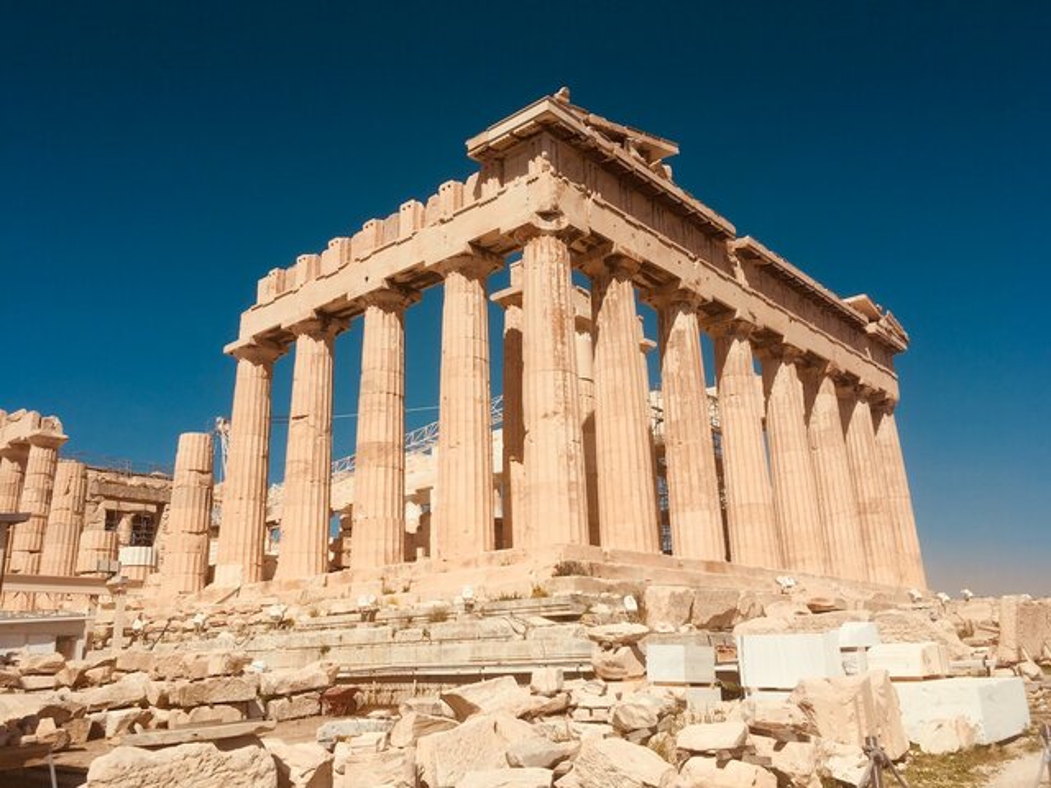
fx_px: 880
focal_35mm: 29
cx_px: 526
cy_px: 394
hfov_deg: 61.7
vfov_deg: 48.2
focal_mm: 4.15
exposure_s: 1/3205
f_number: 2.2
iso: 25
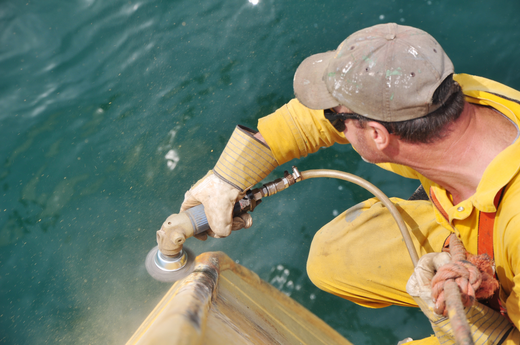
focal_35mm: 158
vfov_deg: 8.7
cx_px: 260
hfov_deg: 13.1
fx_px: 2272
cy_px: 172
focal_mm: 105
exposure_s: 1/320
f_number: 8
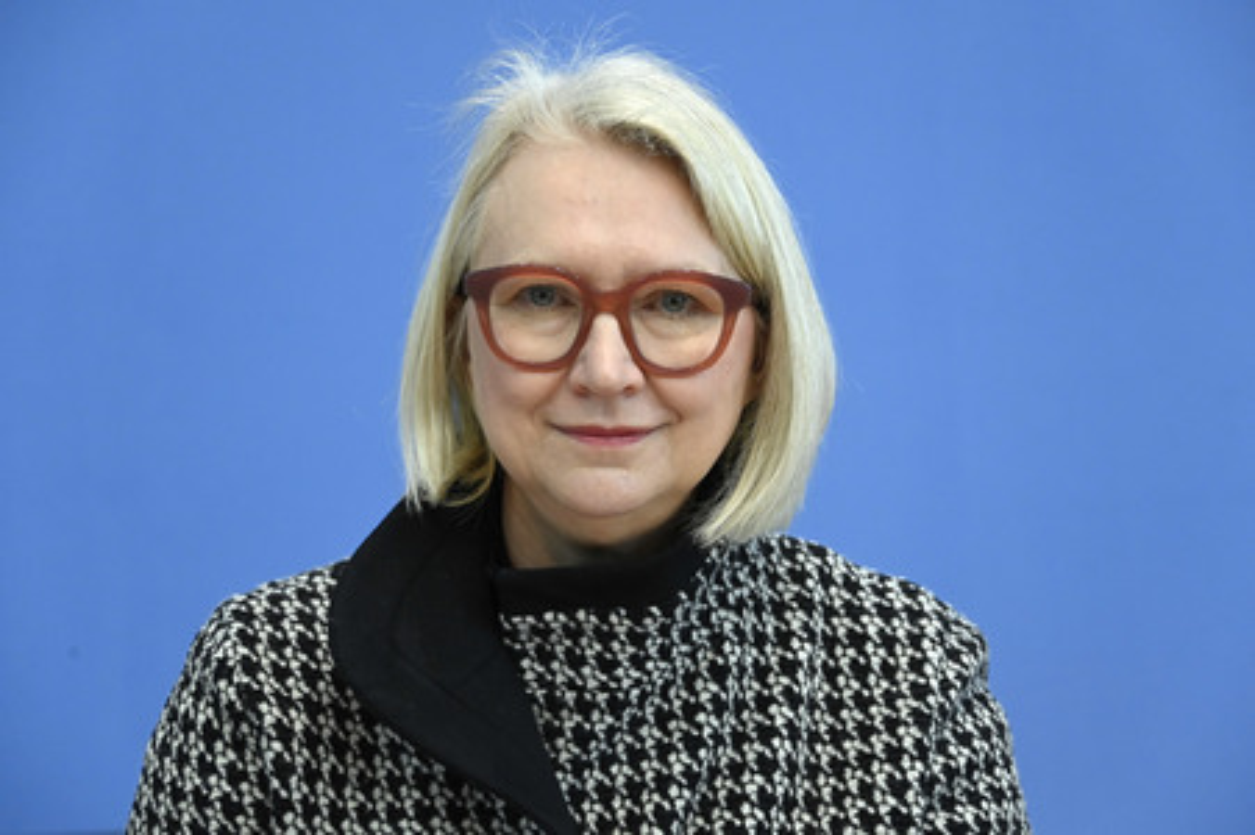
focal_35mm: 112
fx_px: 3901
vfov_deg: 12.2
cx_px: 628
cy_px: 418
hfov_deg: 18.3
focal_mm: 112
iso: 4000
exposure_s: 1/640
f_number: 5.6
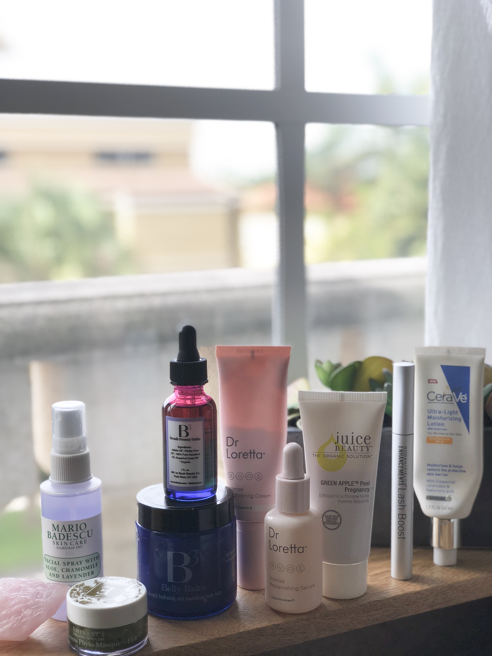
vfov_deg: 36.8
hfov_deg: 28.0
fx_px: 985
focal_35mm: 52
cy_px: 328
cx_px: 246
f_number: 2.4
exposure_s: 1/120
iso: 16
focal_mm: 6
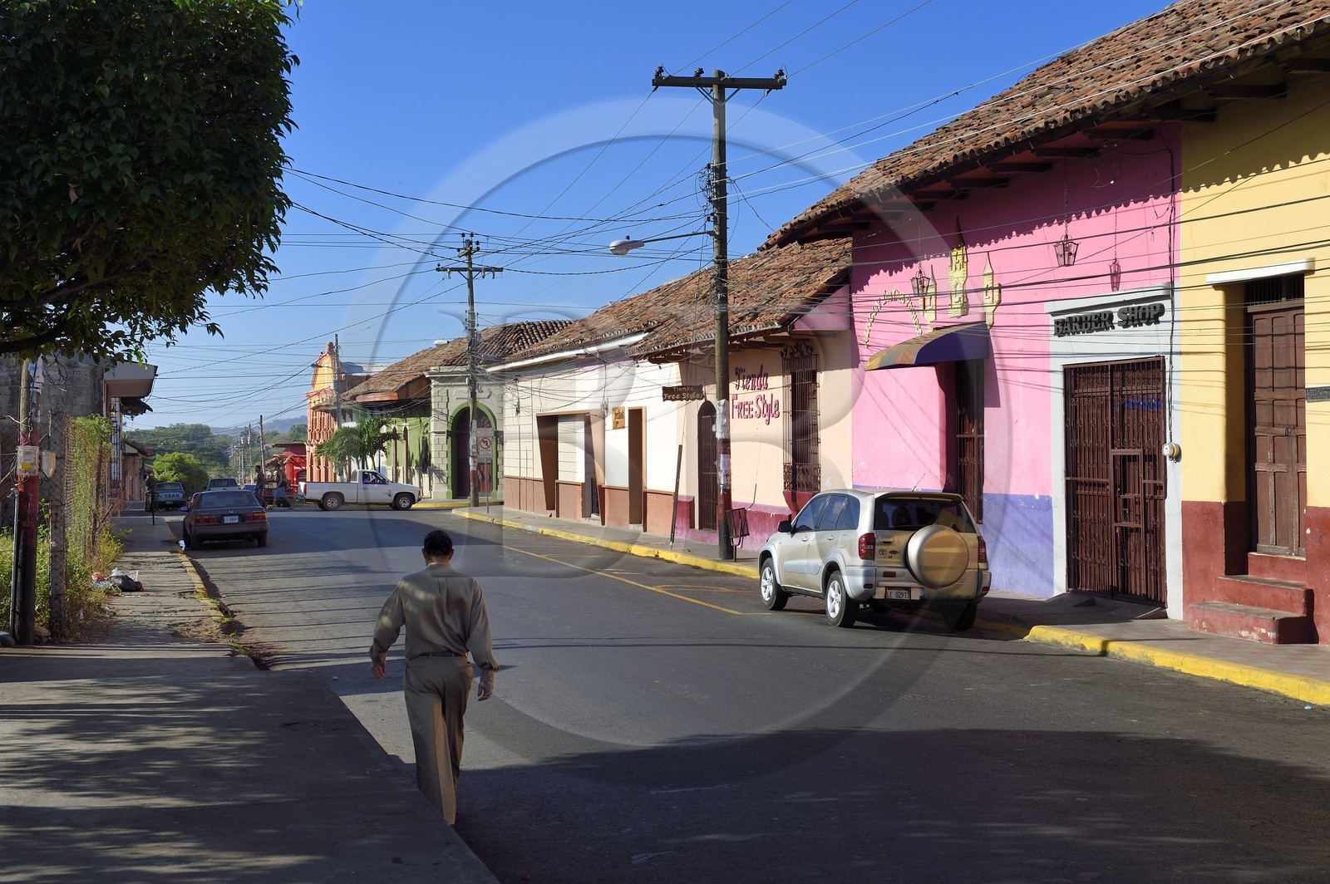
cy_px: 442
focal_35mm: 50
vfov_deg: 26.9
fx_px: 1846
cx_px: 665
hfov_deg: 39.6
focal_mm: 50
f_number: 13
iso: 200
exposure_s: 1/250
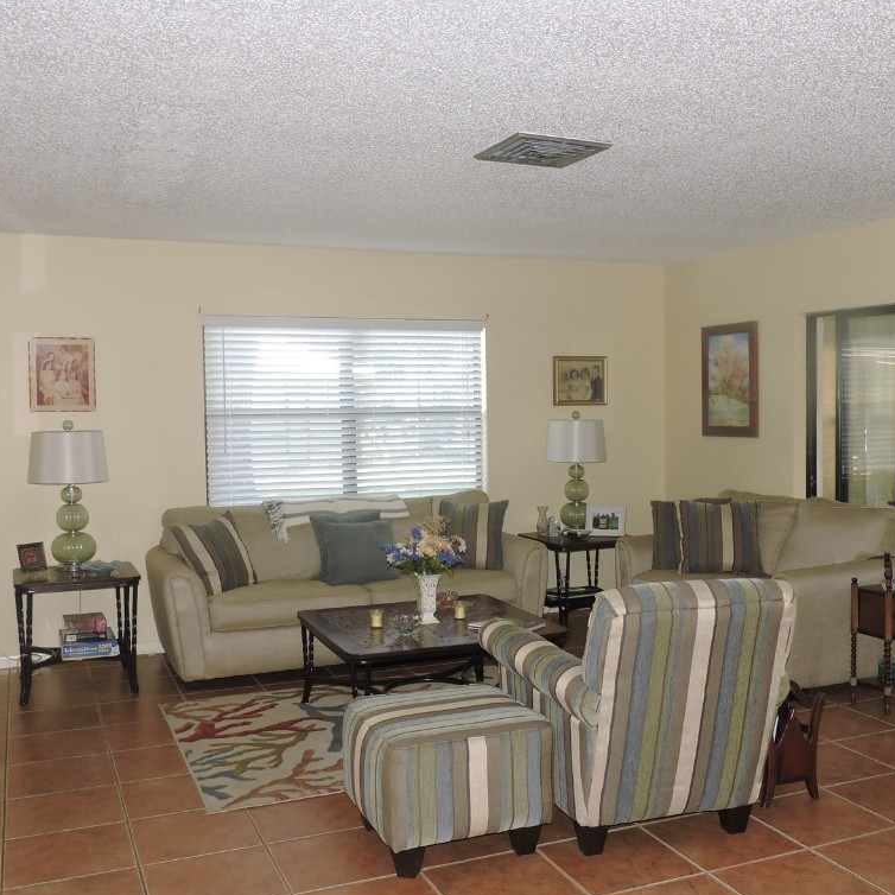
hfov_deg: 46.0
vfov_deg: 46.0
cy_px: 446
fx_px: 1053
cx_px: 490
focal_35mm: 36
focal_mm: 5.4
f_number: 3.1
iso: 200
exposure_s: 1/30
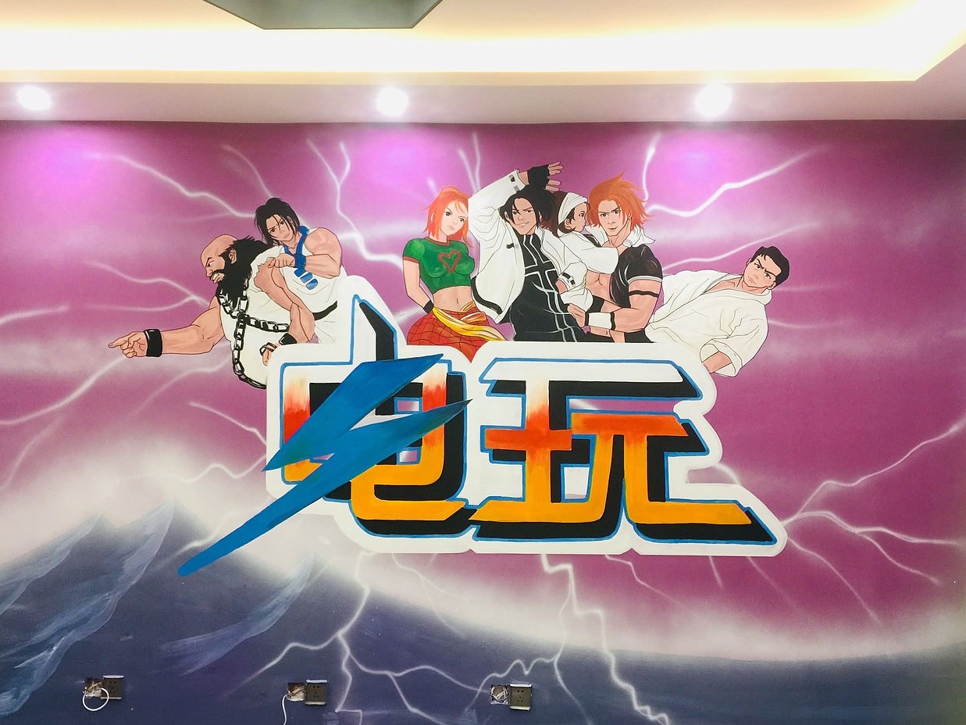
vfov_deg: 46.8
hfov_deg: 60.0
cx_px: 487
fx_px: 837
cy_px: 371
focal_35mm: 30
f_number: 2.2
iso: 80
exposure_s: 1/17
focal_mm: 4.15
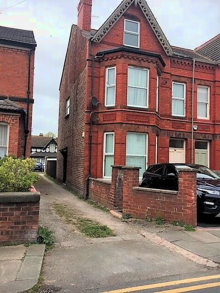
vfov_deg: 61.6
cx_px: 110
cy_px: 146
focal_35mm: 29
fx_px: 246
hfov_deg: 48.2
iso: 25
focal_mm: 4.15
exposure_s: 1/962
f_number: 2.2
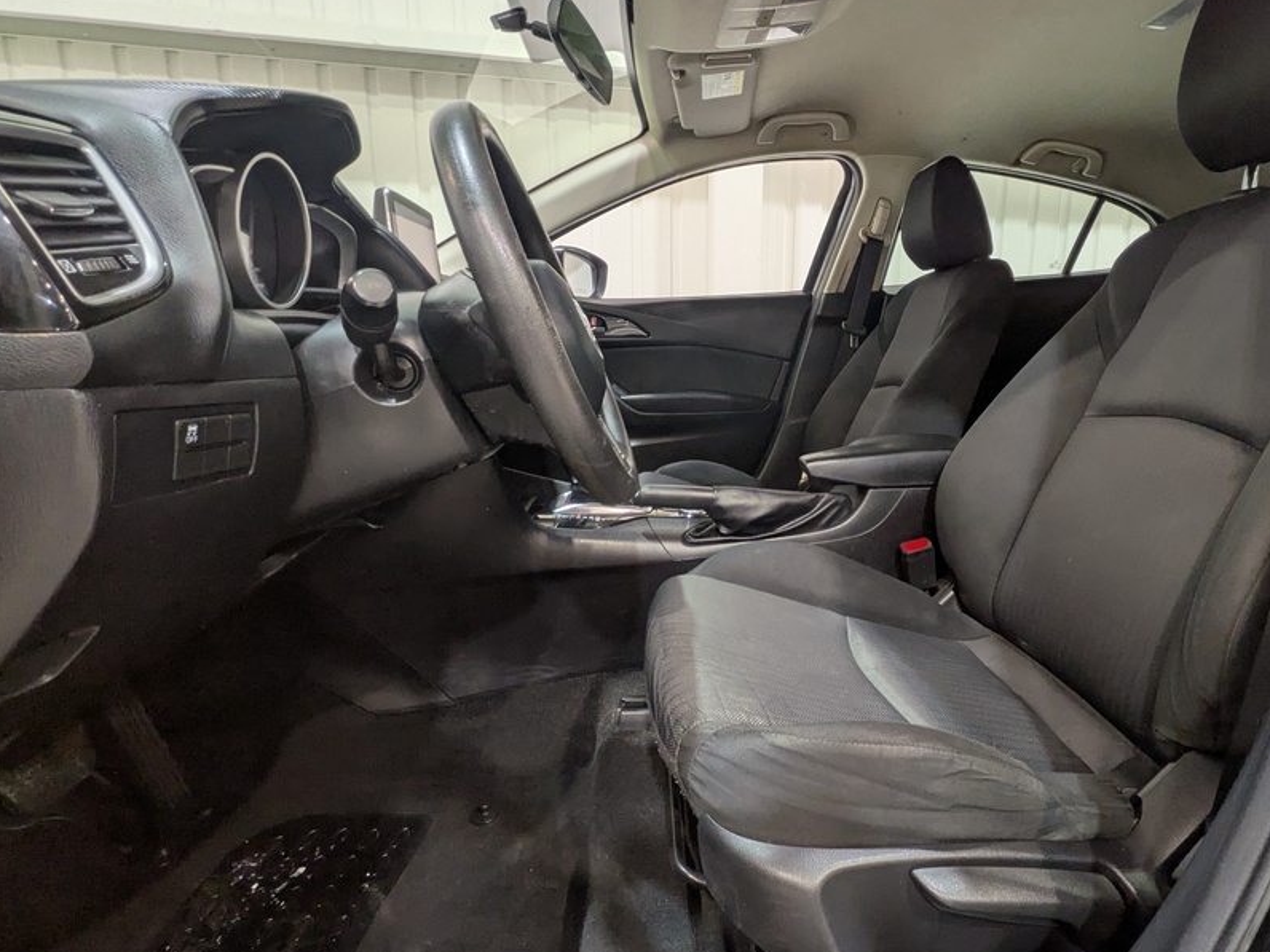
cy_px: 466
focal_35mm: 18
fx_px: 660
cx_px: 759
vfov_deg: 71.6
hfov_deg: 86.7
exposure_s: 1/50
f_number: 2.2
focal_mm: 1.83
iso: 117
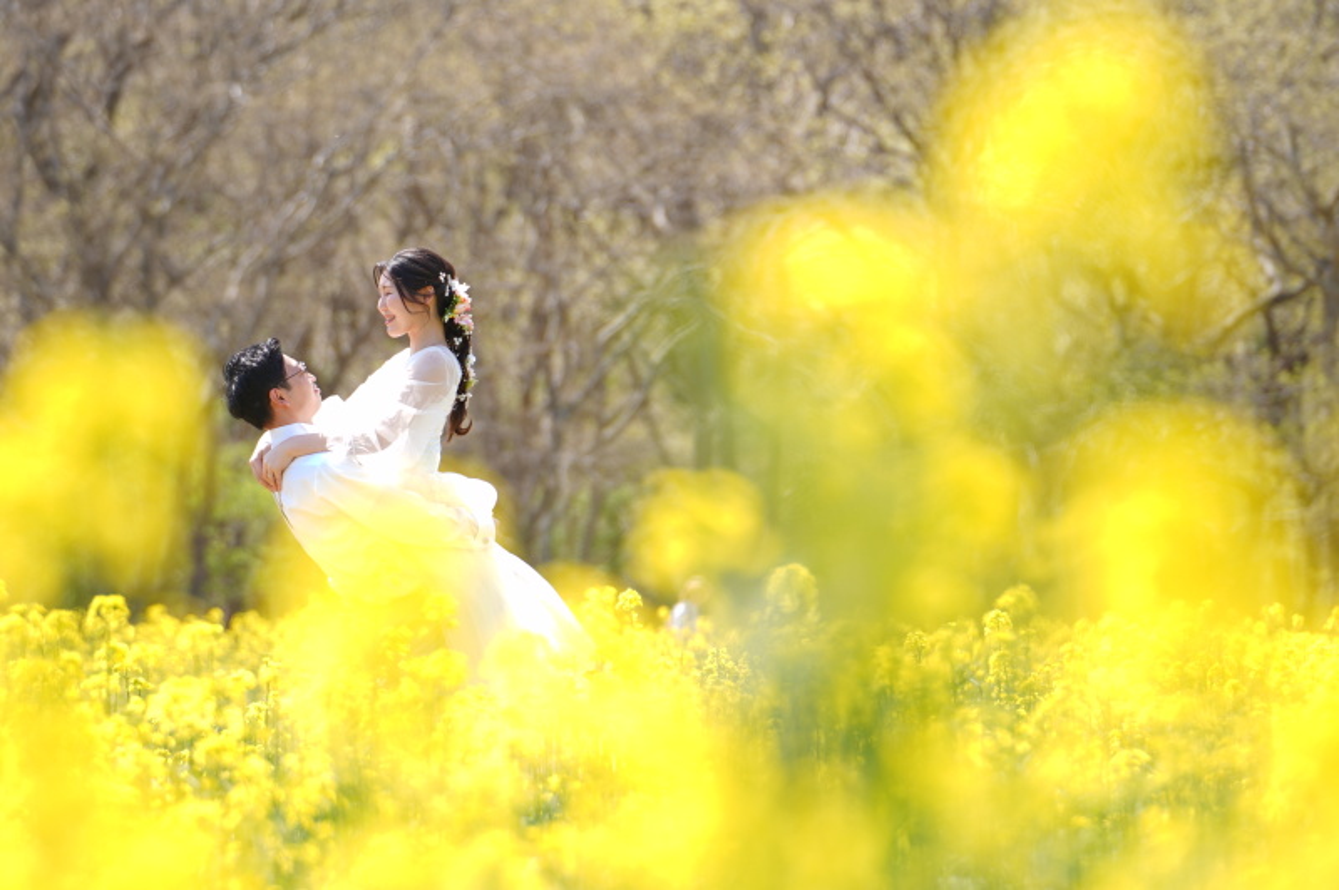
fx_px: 7061
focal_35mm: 190
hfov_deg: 10.8
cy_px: 445
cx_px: 670
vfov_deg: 7.2
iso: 50
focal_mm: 127
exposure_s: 1/320
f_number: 2.8
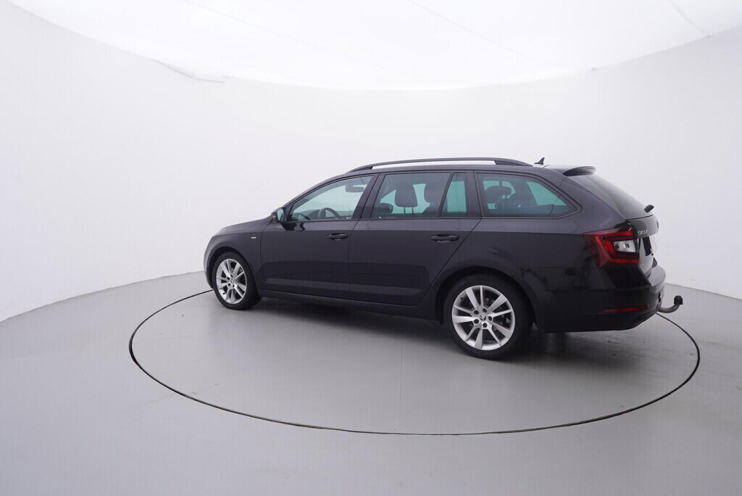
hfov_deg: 77.3
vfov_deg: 56.2
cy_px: 248
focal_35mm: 22
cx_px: 371
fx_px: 464
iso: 200
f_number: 5
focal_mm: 15
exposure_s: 1/80
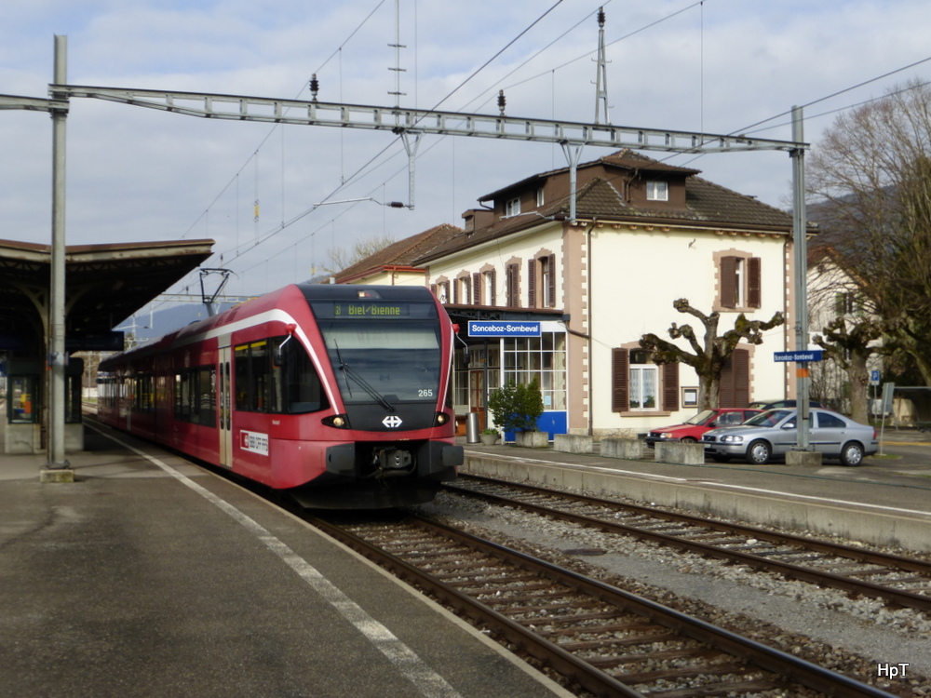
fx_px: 1156
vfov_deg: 33.6
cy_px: 349
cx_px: 466
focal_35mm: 43
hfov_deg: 43.9
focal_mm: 7.4
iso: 100
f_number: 3.9
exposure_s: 1/800
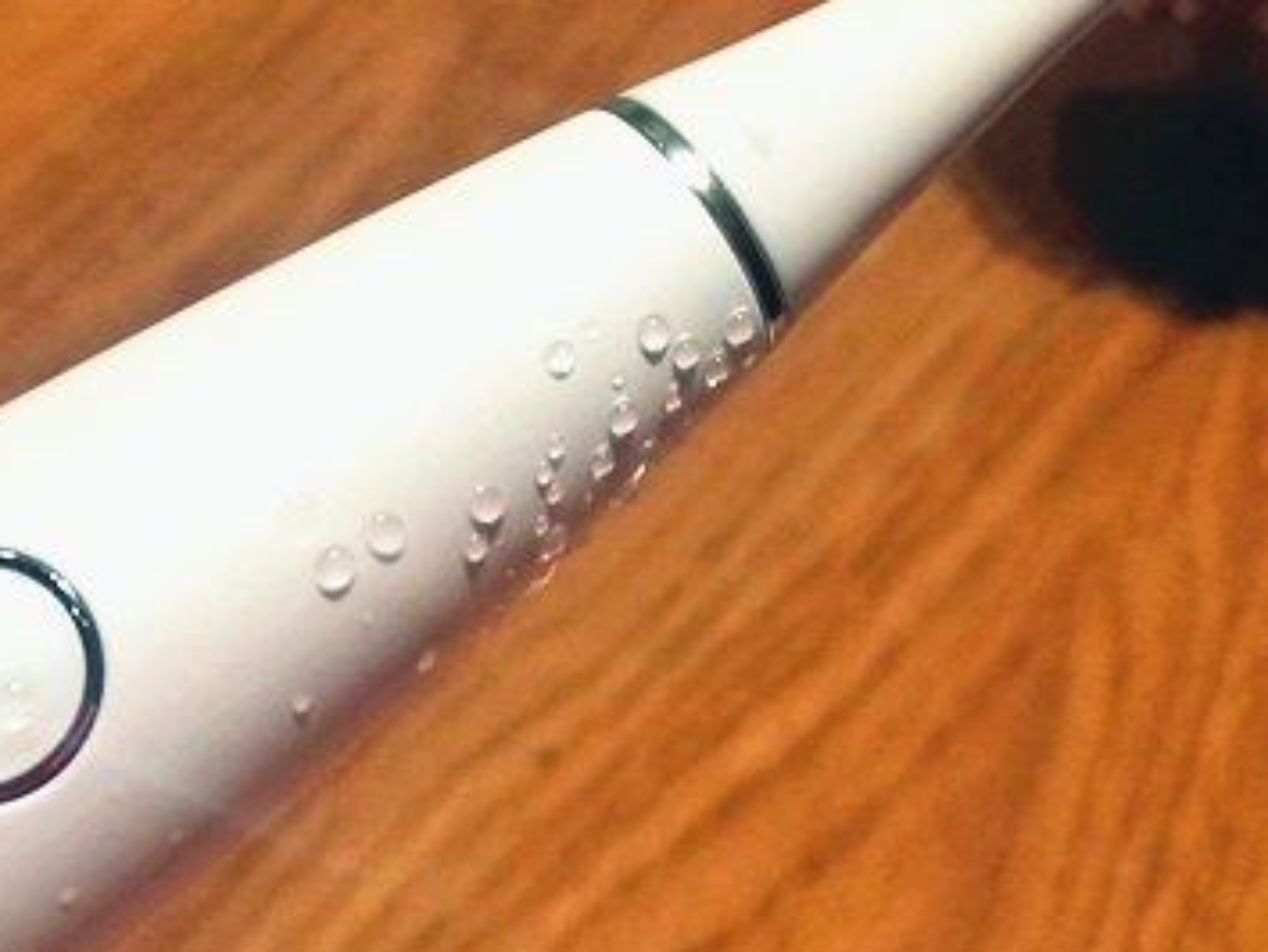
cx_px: 727
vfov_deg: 18.6
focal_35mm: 78
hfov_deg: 25.0
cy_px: 115
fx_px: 2859
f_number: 2
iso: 200
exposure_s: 1/33.3
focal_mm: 4.04
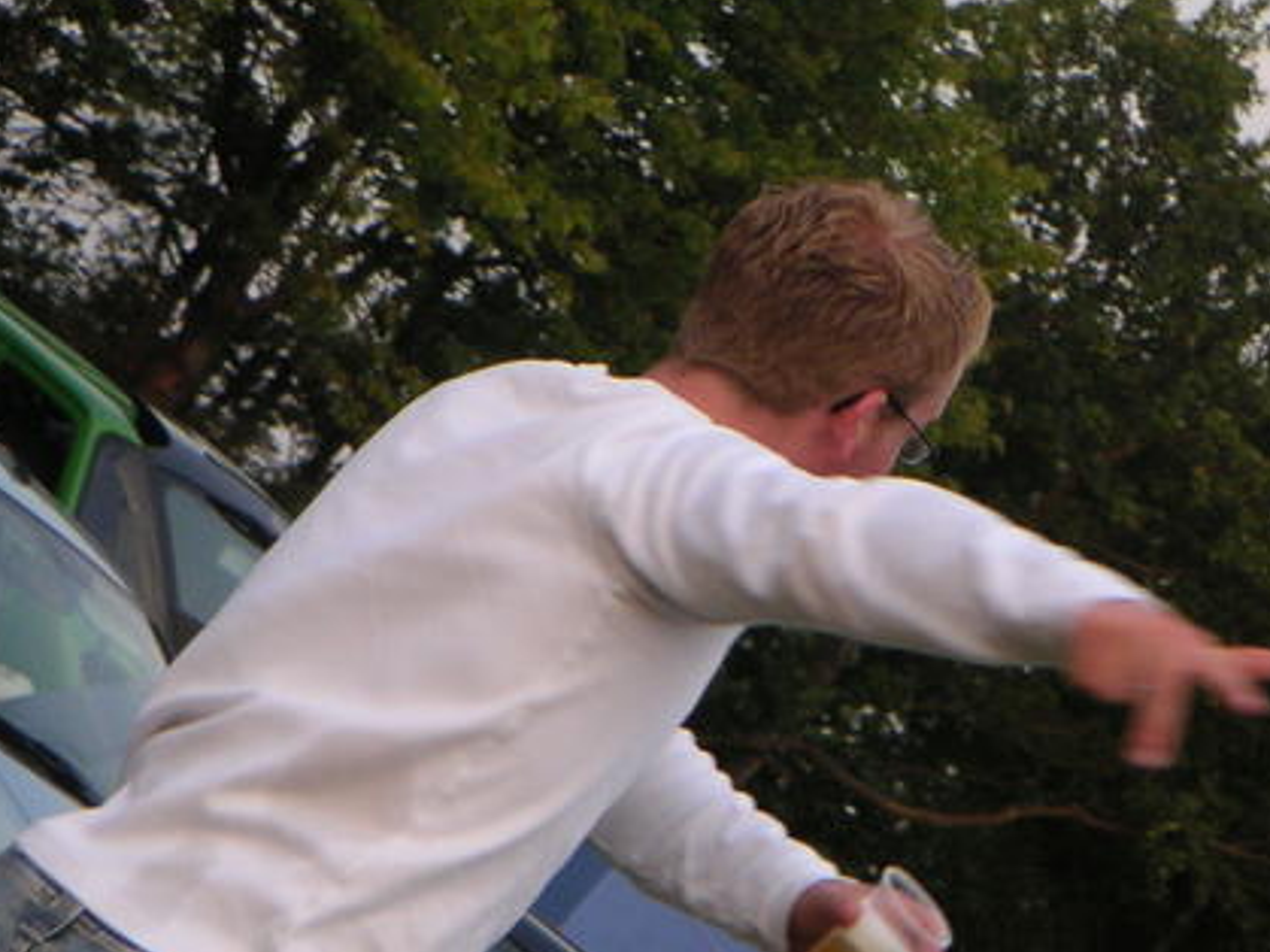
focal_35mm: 212
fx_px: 7776
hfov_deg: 9.3
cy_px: 455
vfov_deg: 7.0
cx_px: 903
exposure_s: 1/111
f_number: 3.6
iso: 50
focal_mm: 17.1
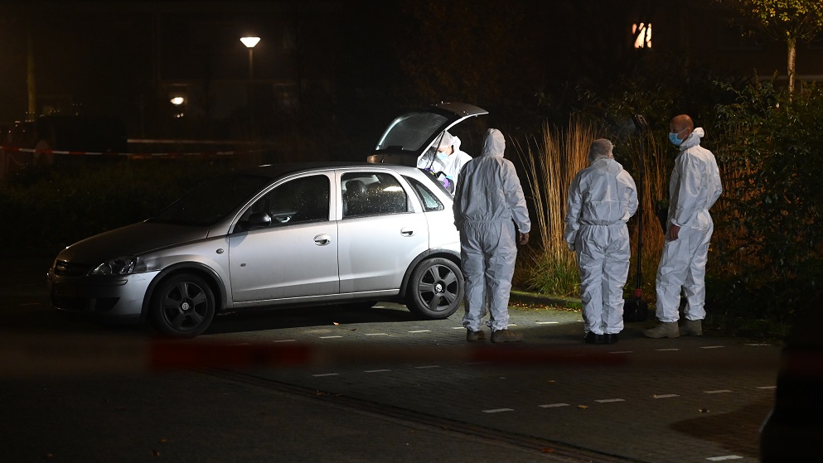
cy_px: 219
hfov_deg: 18.2
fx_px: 2576
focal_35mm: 118
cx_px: 410
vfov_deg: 10.3
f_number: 2.8
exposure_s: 1/60
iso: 5000
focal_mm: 112
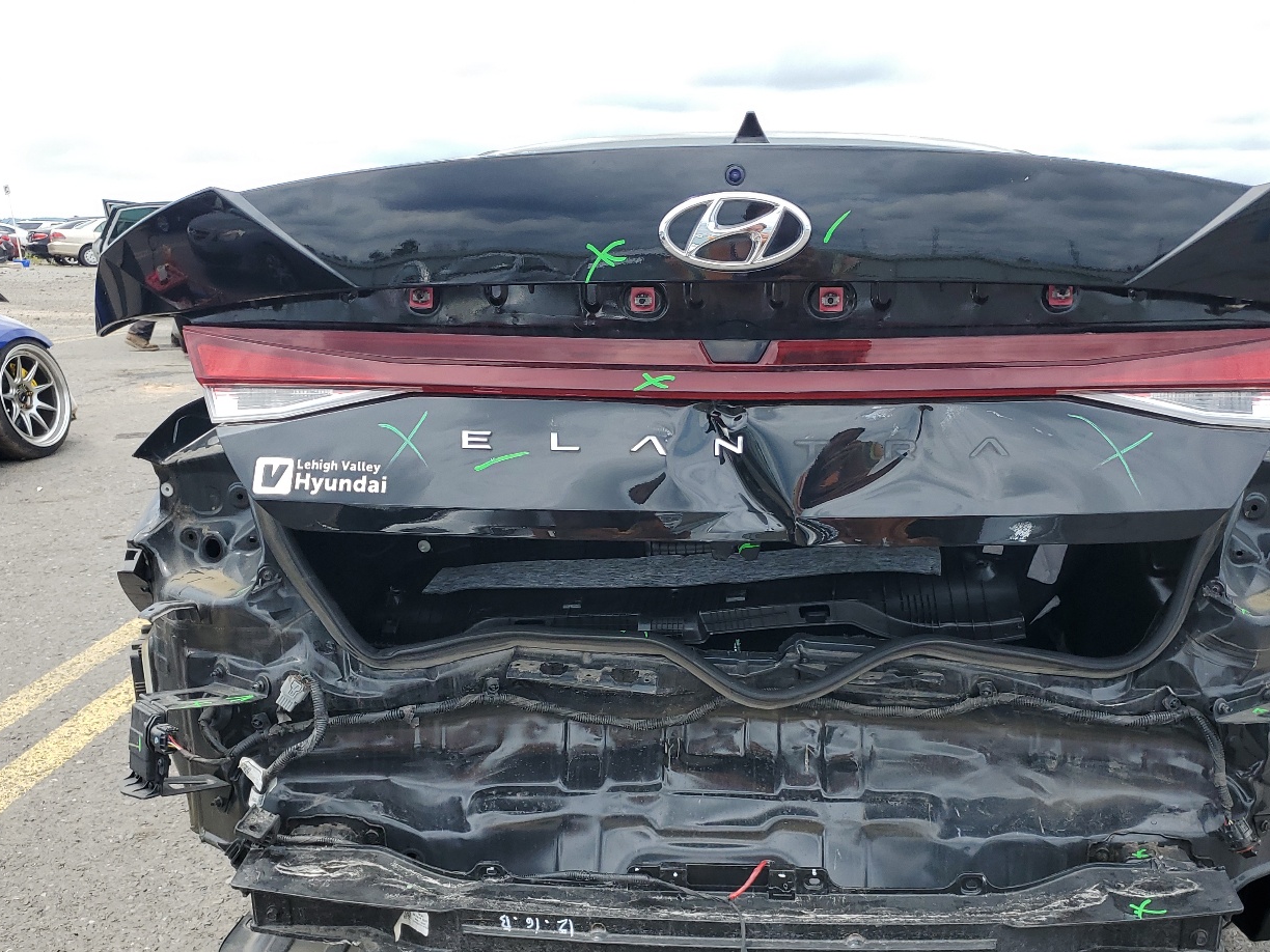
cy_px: 618
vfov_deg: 41.4
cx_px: 716
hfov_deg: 53.8
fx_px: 1247
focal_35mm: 34
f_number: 1.5
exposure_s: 1/1667
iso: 50
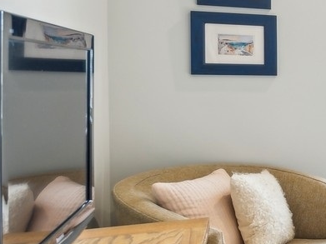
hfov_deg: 20.2
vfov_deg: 24.8
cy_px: 95
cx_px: 622
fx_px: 555
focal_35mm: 59
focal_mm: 10
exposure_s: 1/3.33
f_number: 11
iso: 100
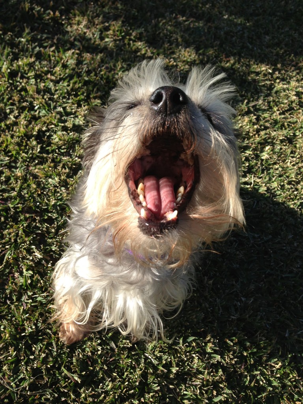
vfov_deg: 55.4
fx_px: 385
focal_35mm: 33
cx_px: 152
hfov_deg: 42.9
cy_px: 202
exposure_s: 1/847
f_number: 2.4
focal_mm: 4.13
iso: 50
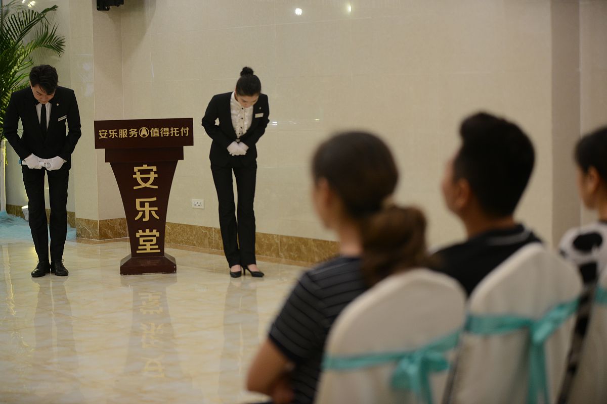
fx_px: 1180
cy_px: 202
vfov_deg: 19.5
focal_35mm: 70
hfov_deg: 28.8
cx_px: 304
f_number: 2.8
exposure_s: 1/160
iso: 1250
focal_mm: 70
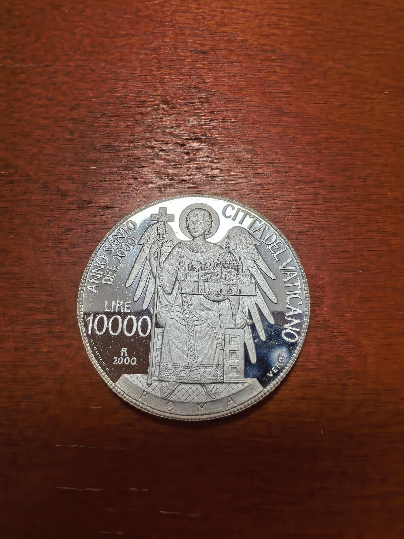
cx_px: 202
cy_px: 270
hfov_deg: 56.8
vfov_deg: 71.6
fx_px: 373
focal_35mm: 24
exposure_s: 1/50
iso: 160
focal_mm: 1.68
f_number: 2.2
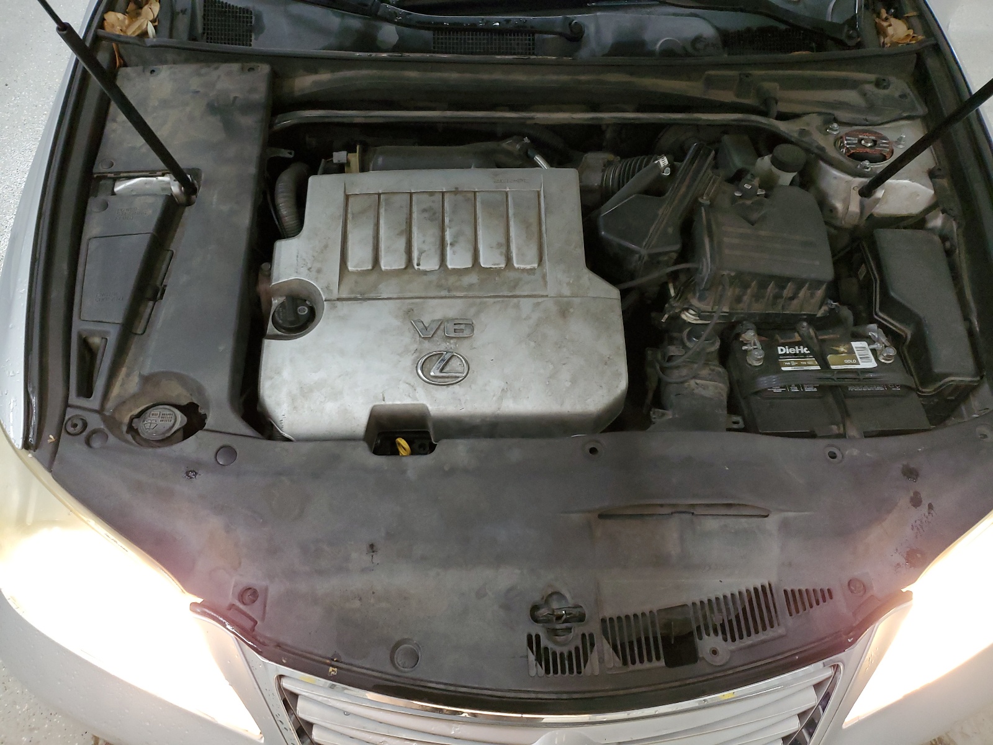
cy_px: 372
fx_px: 746
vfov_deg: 53.1
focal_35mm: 26
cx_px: 496
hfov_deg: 67.3
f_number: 1.5
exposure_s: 1/60.2
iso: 236
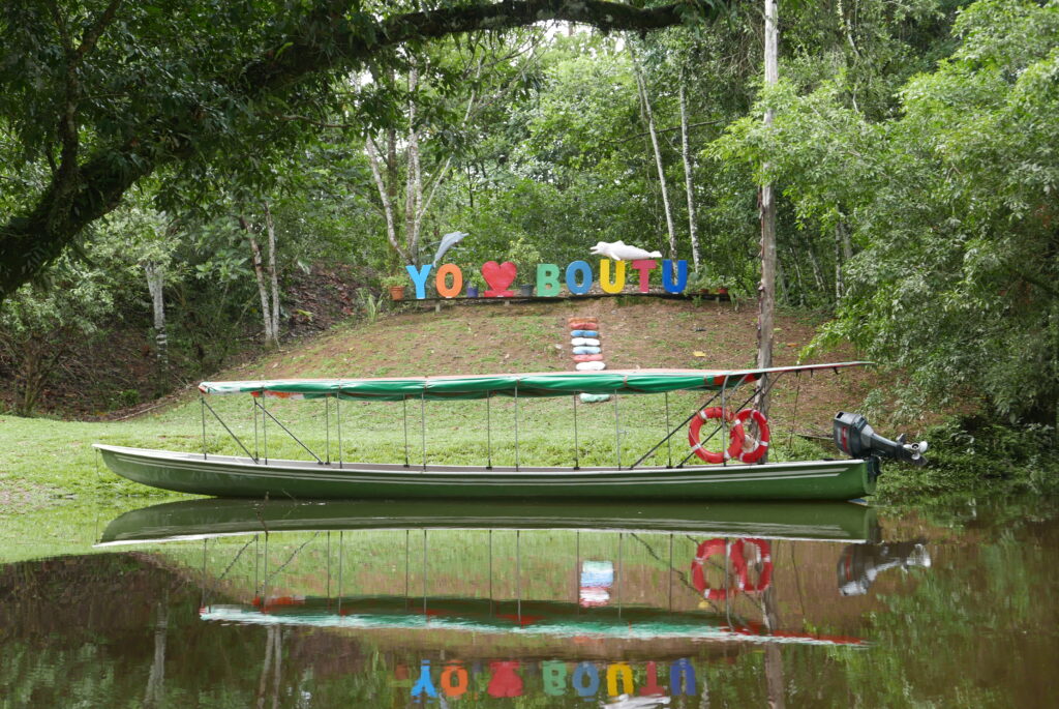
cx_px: 530
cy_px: 354
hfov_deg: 34.5
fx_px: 1708
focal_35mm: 58
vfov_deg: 23.4
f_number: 2.8
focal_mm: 26.3
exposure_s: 1/125
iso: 200
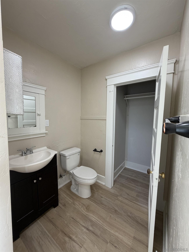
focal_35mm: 14
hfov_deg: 85.7
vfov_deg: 102.1
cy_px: 126
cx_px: 94
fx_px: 102
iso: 160
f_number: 2.2
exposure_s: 1/120
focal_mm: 2.22
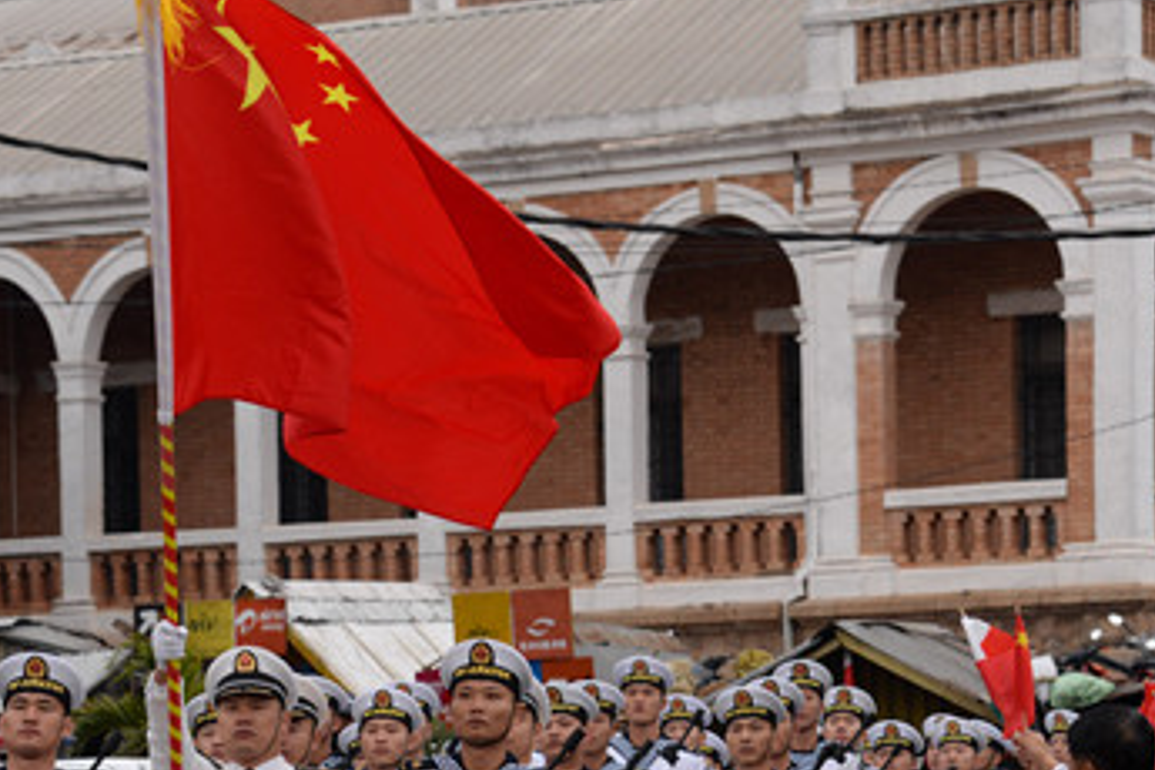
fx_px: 5037
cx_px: 693
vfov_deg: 8.7
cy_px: 683
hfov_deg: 13.1
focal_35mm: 157
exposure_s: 1/500
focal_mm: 82
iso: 800
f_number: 5.6
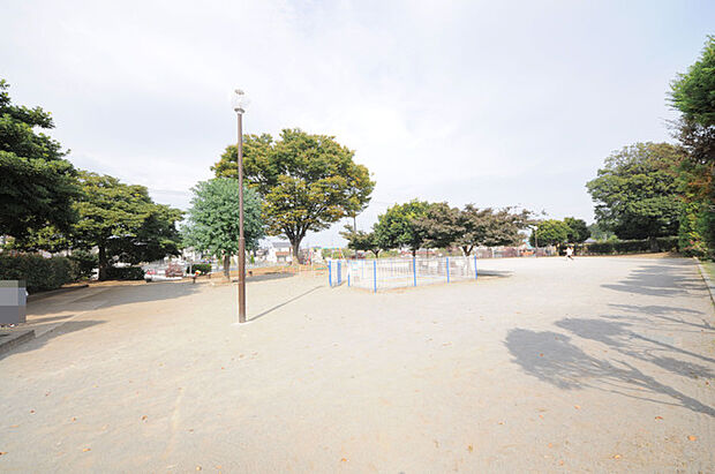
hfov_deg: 109.5
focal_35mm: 13
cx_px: 358
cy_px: 237
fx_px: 253
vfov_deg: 86.3
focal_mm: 8.5
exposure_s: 1/250
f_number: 8
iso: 200
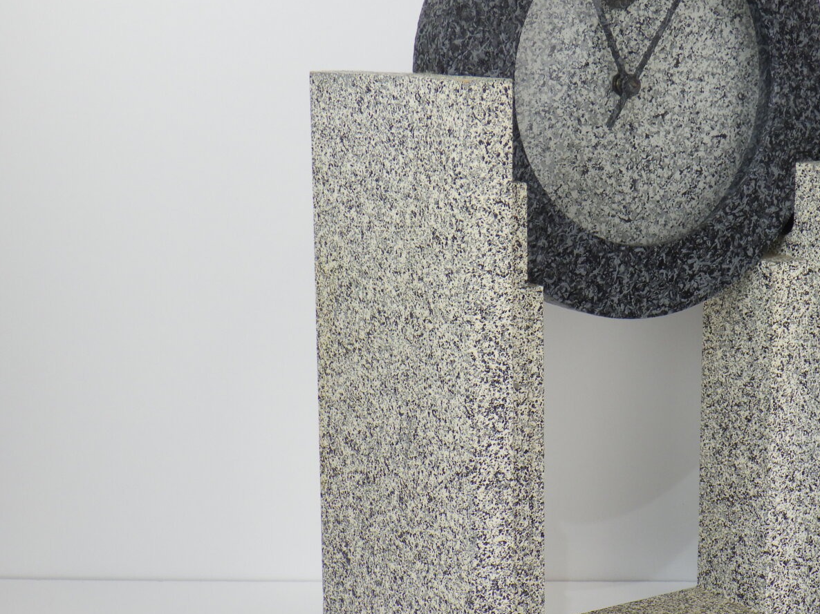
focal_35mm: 68
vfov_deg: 21.6
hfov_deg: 28.3
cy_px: 296
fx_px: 1610
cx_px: 586
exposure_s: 1/60
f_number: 4.2
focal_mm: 7.5
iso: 125
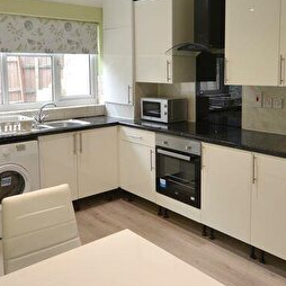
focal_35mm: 35
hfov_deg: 47.2
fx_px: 327
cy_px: 93
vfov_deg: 46.4
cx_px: 154
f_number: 4
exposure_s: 1/60
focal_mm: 10
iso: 400
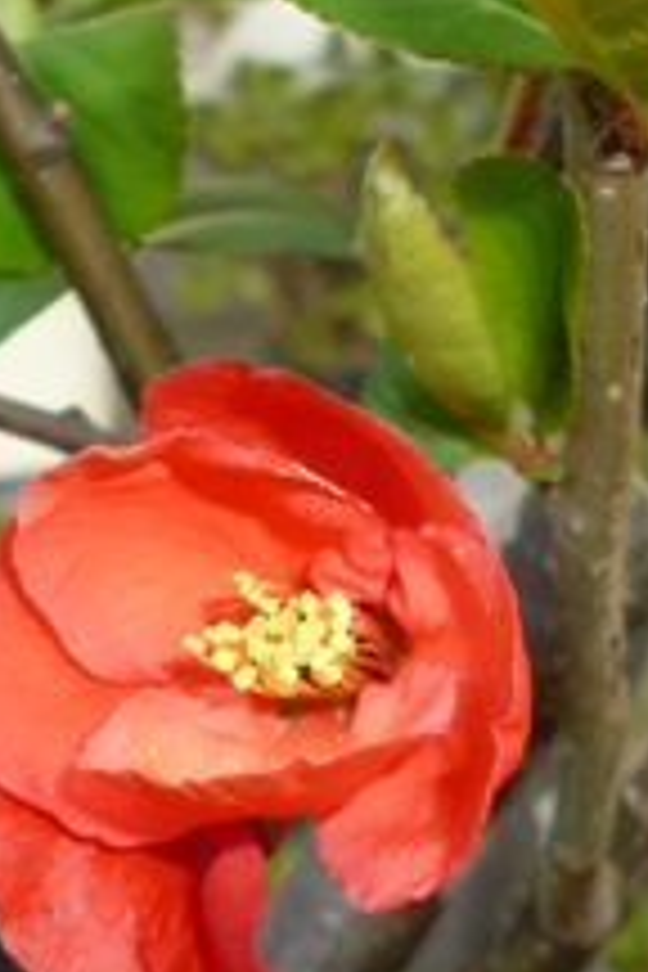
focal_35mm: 70
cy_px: 711
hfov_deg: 19.4
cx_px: 216
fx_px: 1890
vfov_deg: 28.5
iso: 250
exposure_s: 1/60
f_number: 3.1
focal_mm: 5
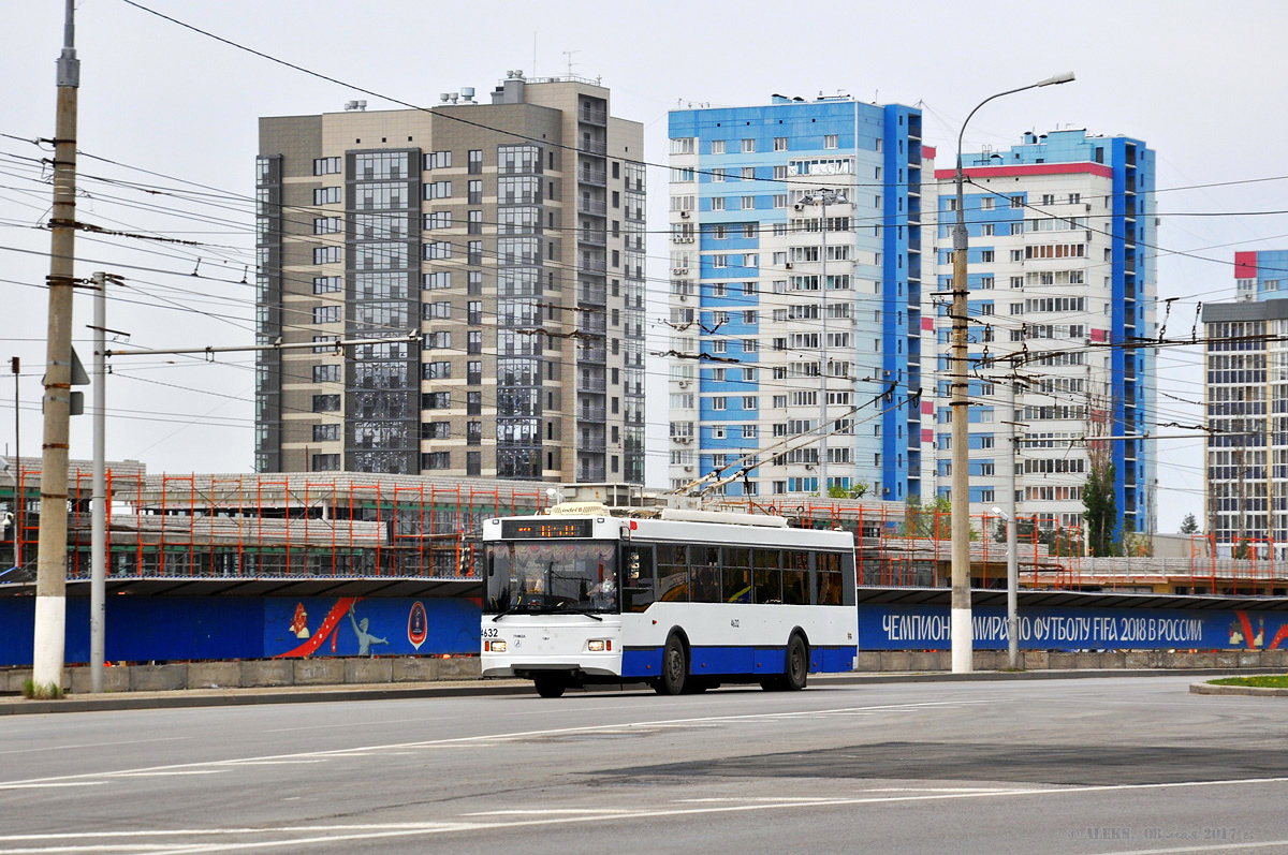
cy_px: 428
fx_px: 4020
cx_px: 644
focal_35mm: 112
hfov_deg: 18.2
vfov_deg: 12.1
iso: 200
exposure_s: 1/500
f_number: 8
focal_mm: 75
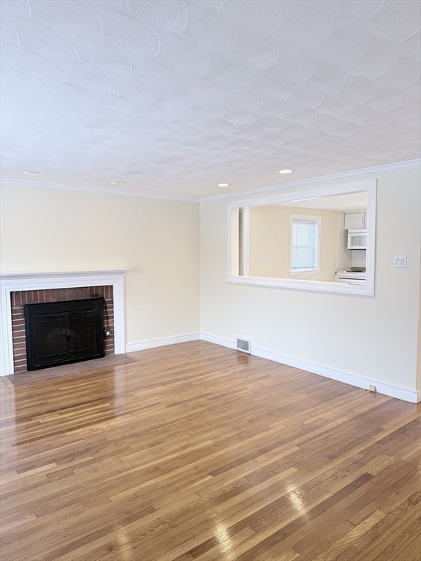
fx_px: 389
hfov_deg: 56.8
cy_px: 280
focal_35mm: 24
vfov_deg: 71.6
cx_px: 210
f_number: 1.78
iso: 100
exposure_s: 1/120
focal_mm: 6.76
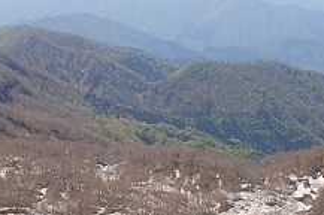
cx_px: 131
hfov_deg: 27.7
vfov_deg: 18.6
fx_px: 656
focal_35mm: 73
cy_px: 127
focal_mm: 6.86
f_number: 3.5
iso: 100
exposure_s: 1/800
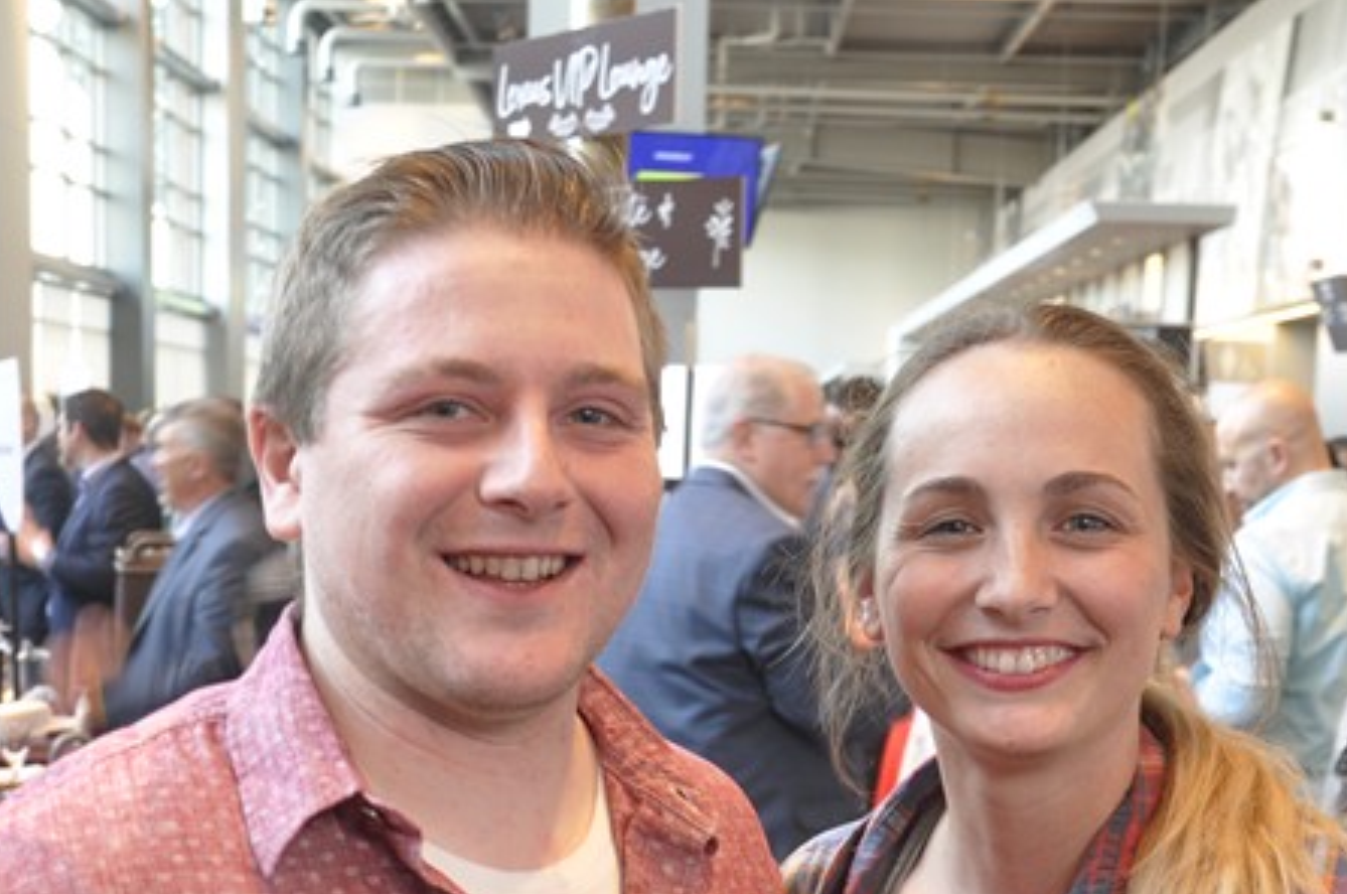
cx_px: 649
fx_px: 2765
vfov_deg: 17.7
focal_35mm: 74
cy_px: 991
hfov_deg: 27.4
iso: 400
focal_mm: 22
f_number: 5
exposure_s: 1/10
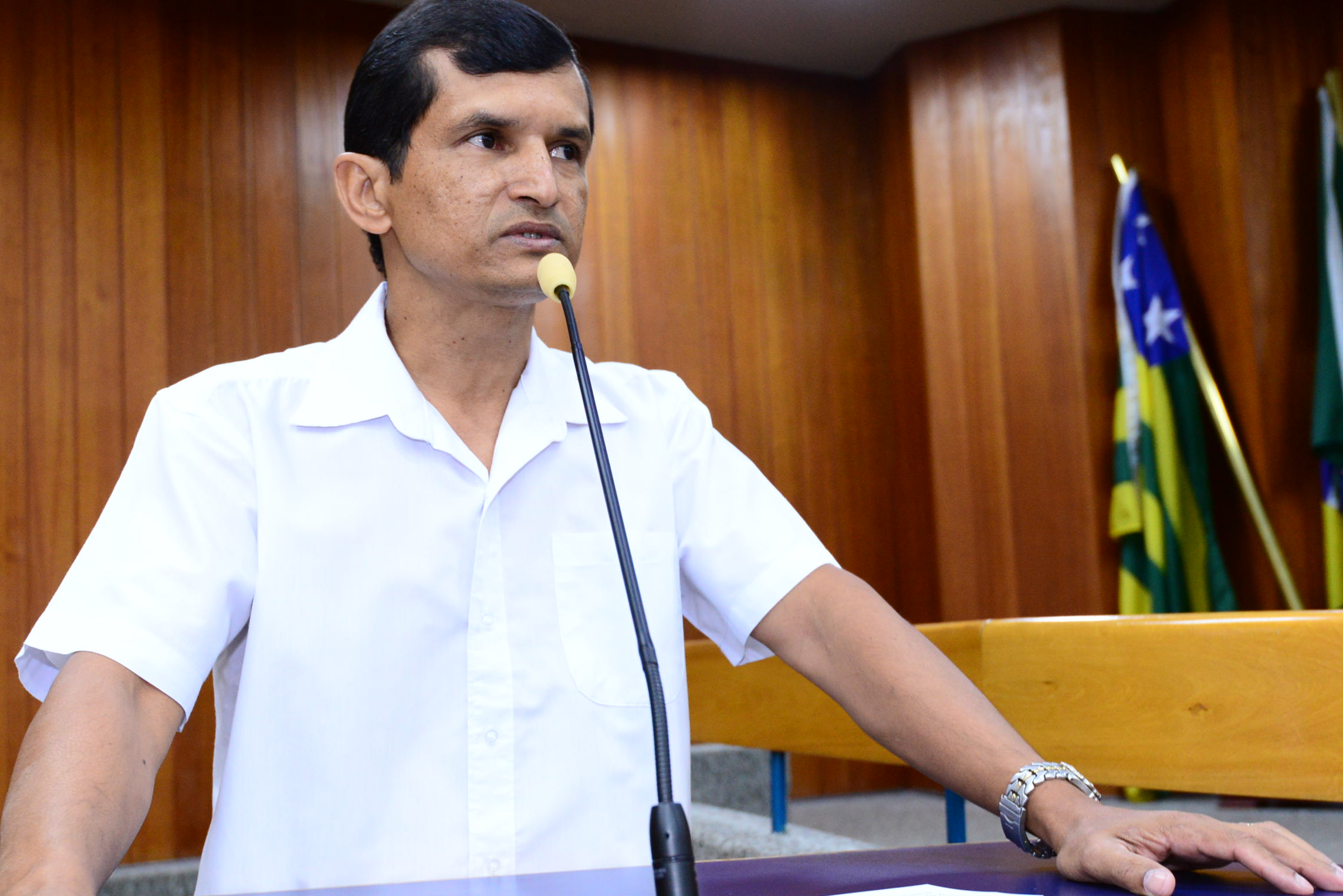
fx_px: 1717
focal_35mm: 46
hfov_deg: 42.6
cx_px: 564
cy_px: 506
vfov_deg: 29.2
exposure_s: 1/60
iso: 2500
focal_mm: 35
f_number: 5
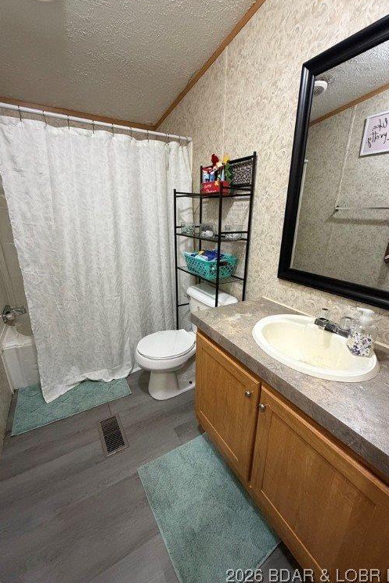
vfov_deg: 100.4
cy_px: 293
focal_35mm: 15
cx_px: 199
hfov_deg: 77.3
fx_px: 243
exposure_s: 1/60
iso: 400
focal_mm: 2.22
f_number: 2.2
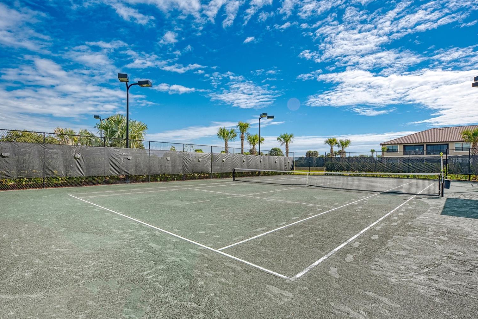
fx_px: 239
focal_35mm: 18
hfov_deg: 89.9
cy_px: 160
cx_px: 226
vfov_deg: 67.4
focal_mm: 17
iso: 250
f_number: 7.1
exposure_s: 1/800
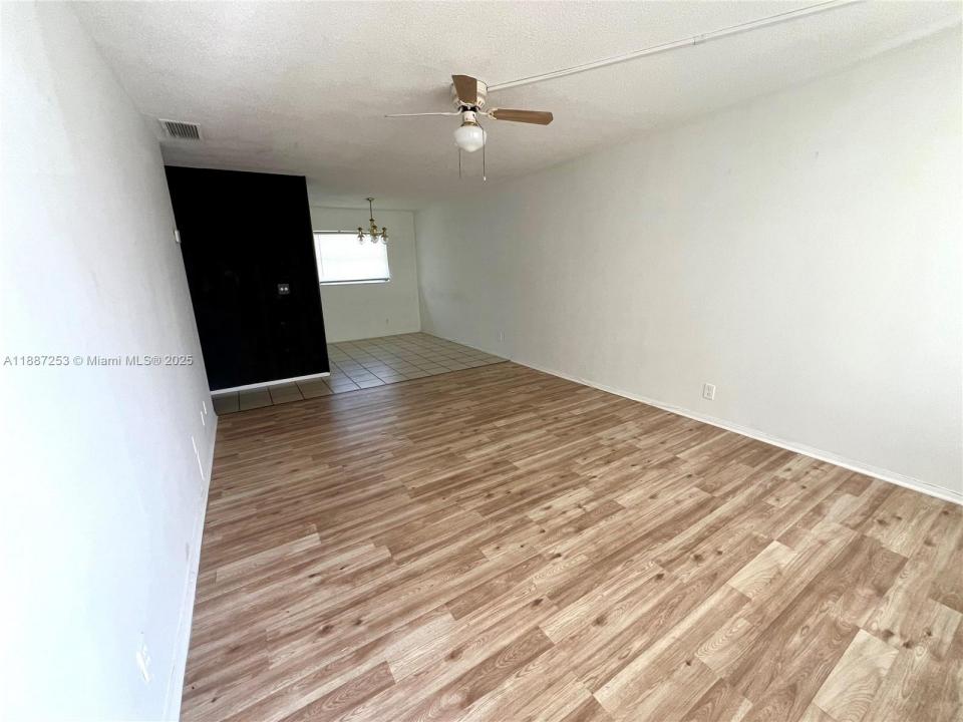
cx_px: 482
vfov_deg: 89.9
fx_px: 362
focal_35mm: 13
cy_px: 361
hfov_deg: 106.2
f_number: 1.8
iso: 100
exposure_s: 1/99
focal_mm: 1.57
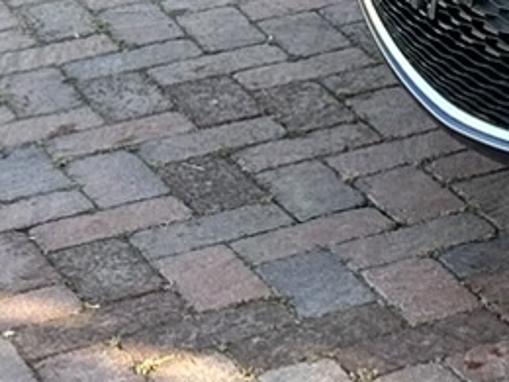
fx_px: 2779
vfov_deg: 7.7
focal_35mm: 189
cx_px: 1437
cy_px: -263
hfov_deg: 8.9
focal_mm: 6.86
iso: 80
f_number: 1.78
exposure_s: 1/368
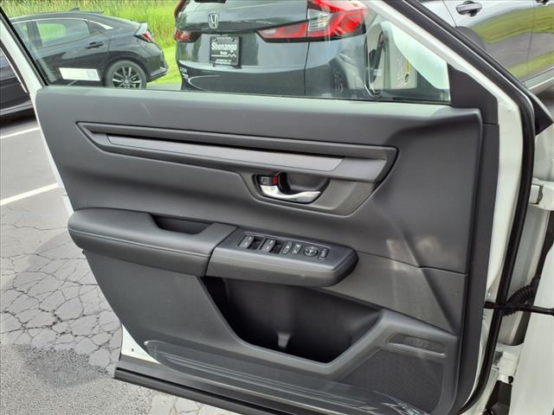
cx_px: 277
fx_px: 432
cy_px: 208
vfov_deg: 51.4
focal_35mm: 27
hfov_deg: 65.3
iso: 40
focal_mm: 3.58
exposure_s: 1/345
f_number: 1.9
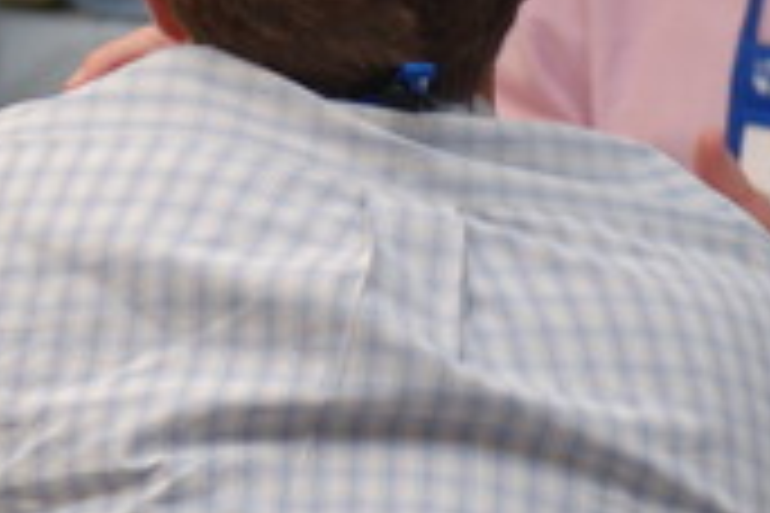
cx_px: -369
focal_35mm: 429
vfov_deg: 3.2
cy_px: -117
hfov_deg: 4.8
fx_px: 9175
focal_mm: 70
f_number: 4.2
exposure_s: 1/60
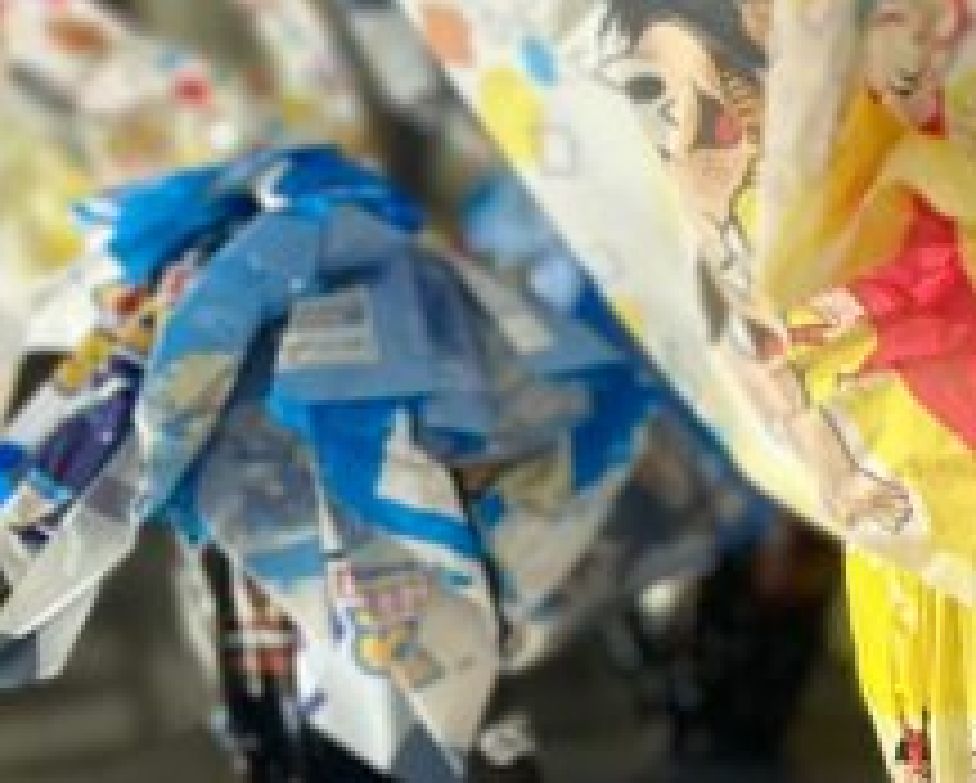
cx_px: 1489
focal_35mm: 75
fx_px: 2168
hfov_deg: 21.2
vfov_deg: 20.3
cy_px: 594
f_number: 1.78
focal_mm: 6.86
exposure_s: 1/75
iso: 250
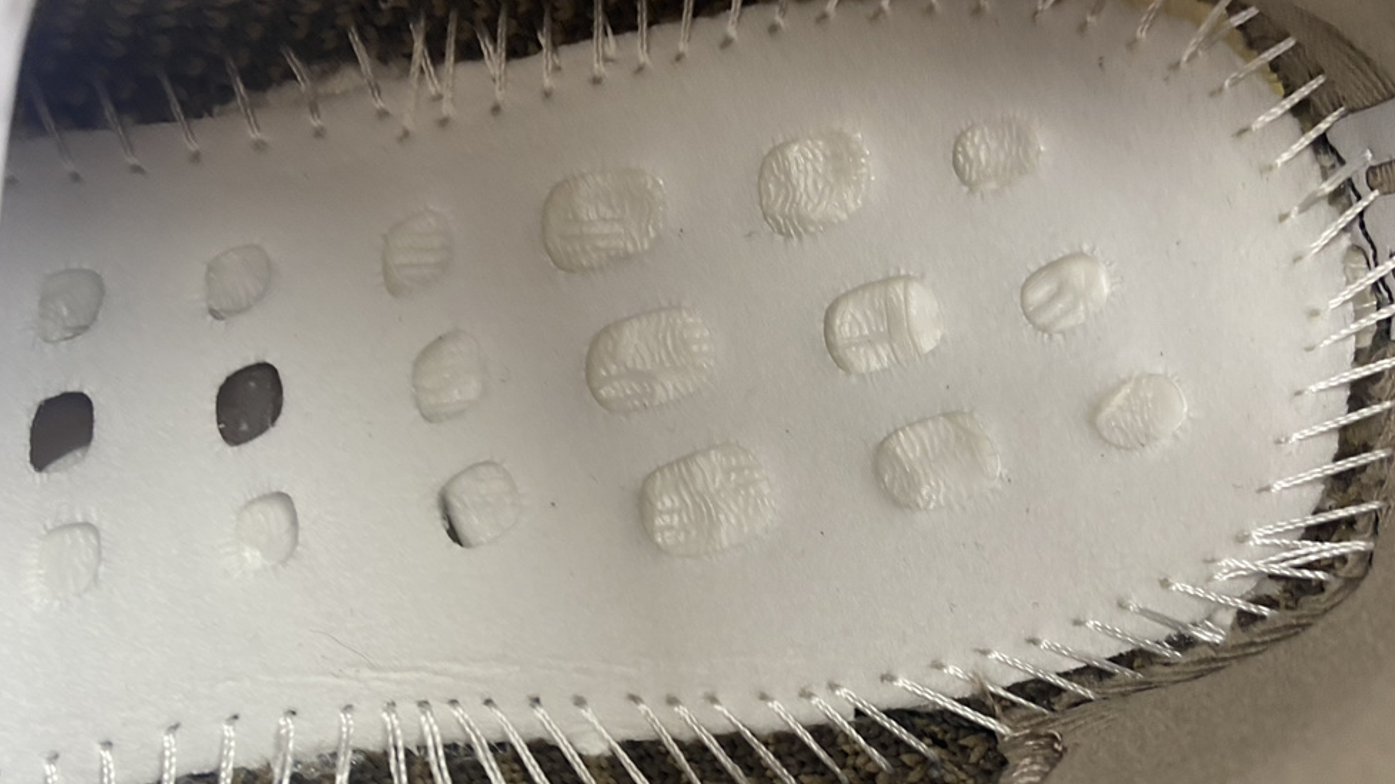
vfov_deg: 40.1
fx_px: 1072
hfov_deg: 66.1
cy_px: 337
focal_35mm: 29
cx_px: 685
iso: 125
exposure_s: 1/50
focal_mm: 4.25
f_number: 1.8
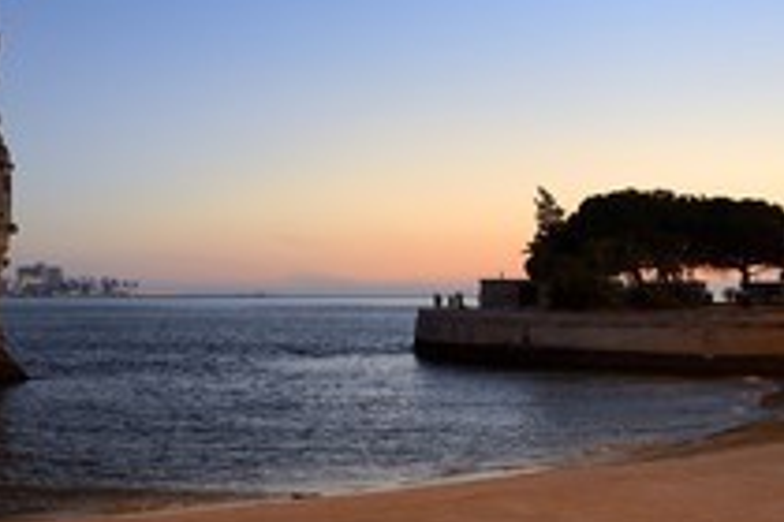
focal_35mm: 48
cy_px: 198
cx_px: 4
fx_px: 1045
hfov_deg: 36.9
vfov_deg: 28.0
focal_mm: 24
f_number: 4
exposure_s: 1/15
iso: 1600
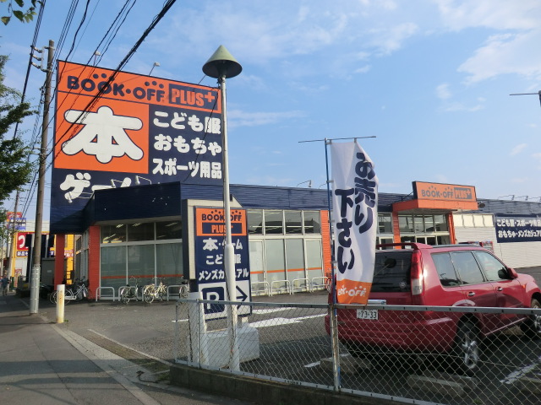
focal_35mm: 24
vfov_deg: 56.8
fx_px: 375
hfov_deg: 71.6
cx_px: 270
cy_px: 202
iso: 80
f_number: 7.5
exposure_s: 1/250
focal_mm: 4.3
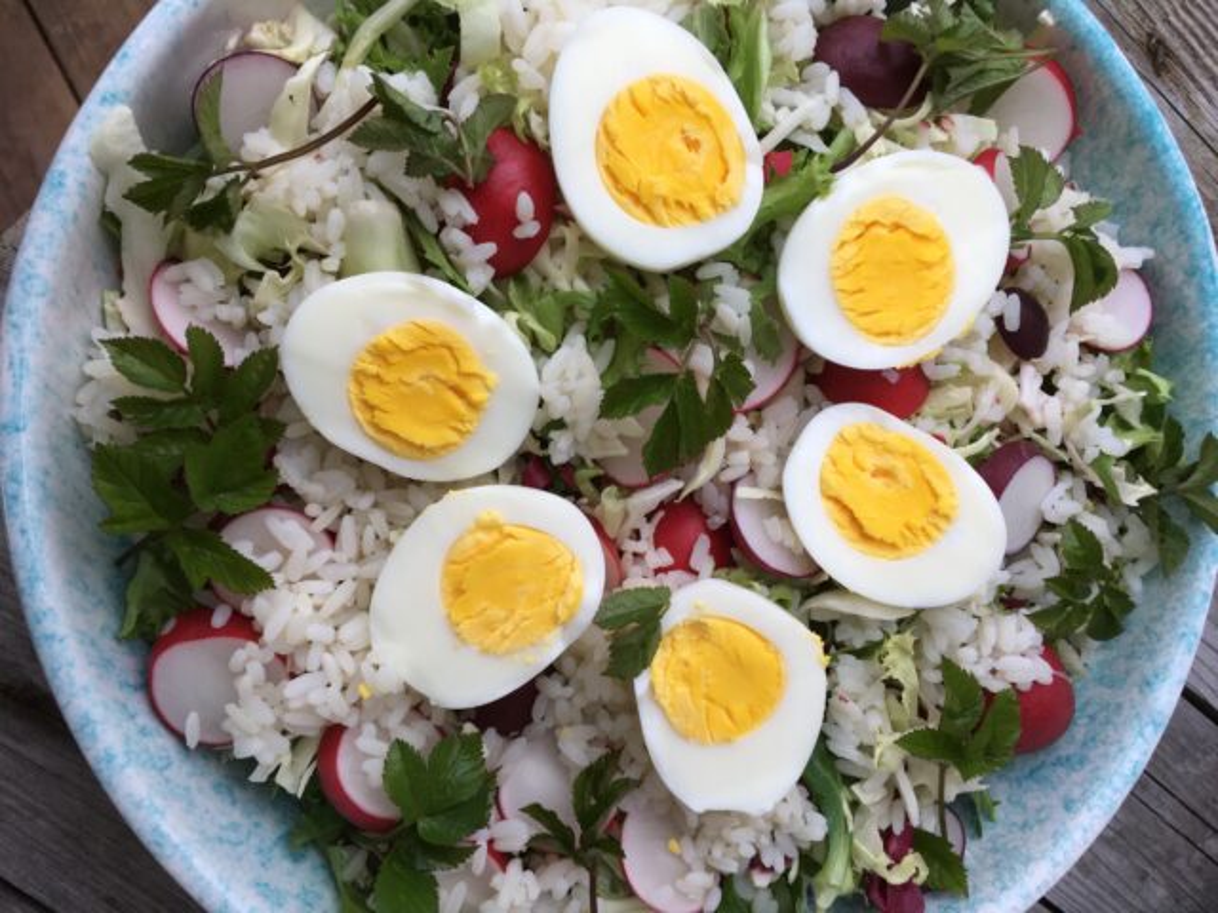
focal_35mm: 29
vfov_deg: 48.2
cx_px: 609
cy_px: 456
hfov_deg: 61.7
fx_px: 1020
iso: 40
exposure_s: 1/100
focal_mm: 4.15
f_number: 2.2
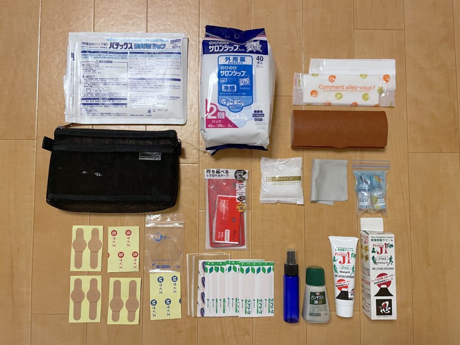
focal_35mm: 26
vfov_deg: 53.1
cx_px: 230
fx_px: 346
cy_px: 172
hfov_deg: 67.3
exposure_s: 1/59
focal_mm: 4.2
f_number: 1.6
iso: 250
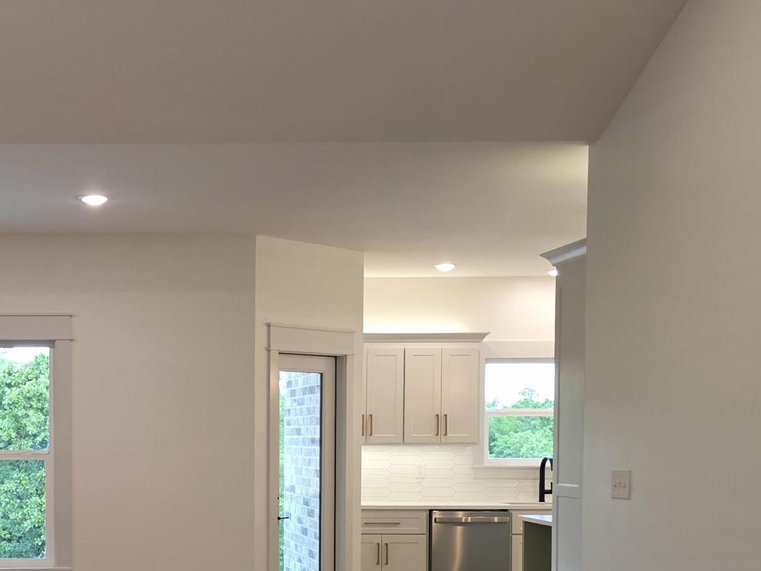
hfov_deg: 30.4
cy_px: 473
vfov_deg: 24.0
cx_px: 43
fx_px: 1319
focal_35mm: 60
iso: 125
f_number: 1.7
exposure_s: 1/120
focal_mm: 6.3
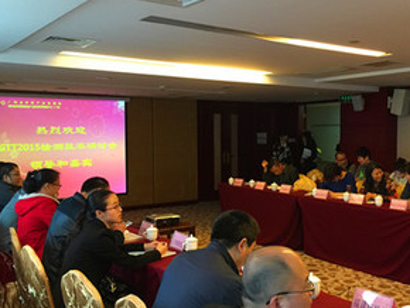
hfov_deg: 46.4
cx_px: 254
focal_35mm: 40
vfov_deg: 36.0
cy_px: 165
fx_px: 474
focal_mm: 4.15
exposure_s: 1/10
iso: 125
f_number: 2.2
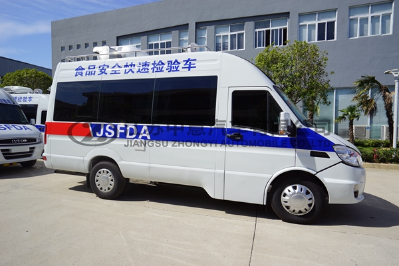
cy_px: 133
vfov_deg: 61.9
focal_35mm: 20
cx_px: 200
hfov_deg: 84.0
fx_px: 222
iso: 100
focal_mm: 20
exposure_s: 1/200
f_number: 10
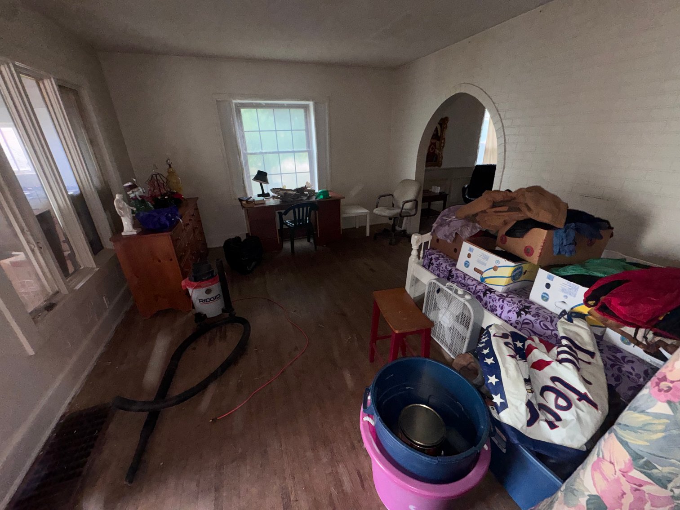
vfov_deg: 85.7
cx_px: 340
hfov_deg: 102.1
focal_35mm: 14
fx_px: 275
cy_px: 255
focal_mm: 2.22
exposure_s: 1/60
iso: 160
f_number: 2.2
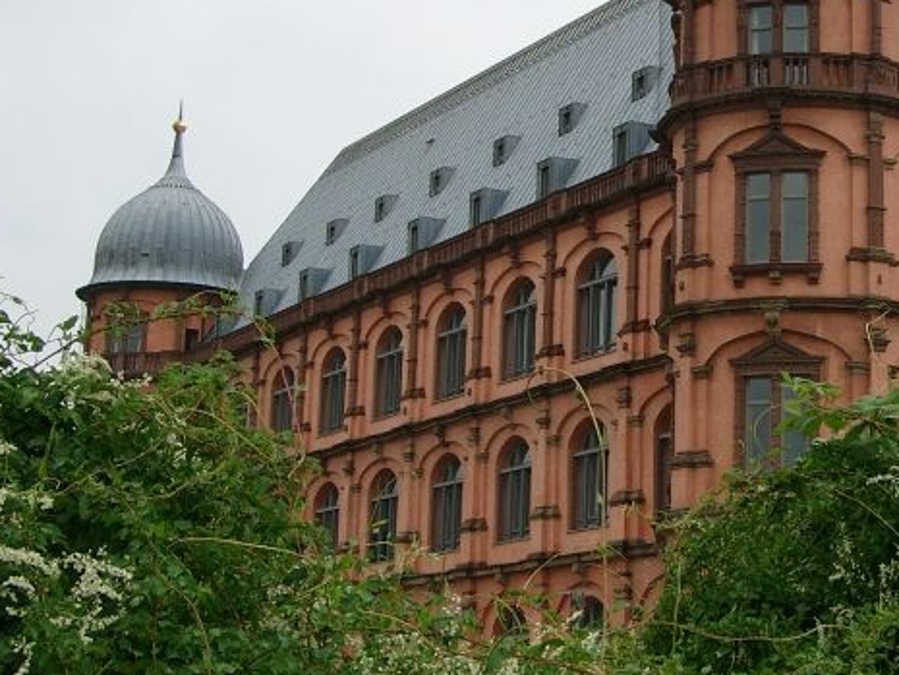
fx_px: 2234
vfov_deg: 17.1
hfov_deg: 22.4
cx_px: 721
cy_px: 166
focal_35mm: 86
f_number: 4
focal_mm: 10.4
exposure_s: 1/244
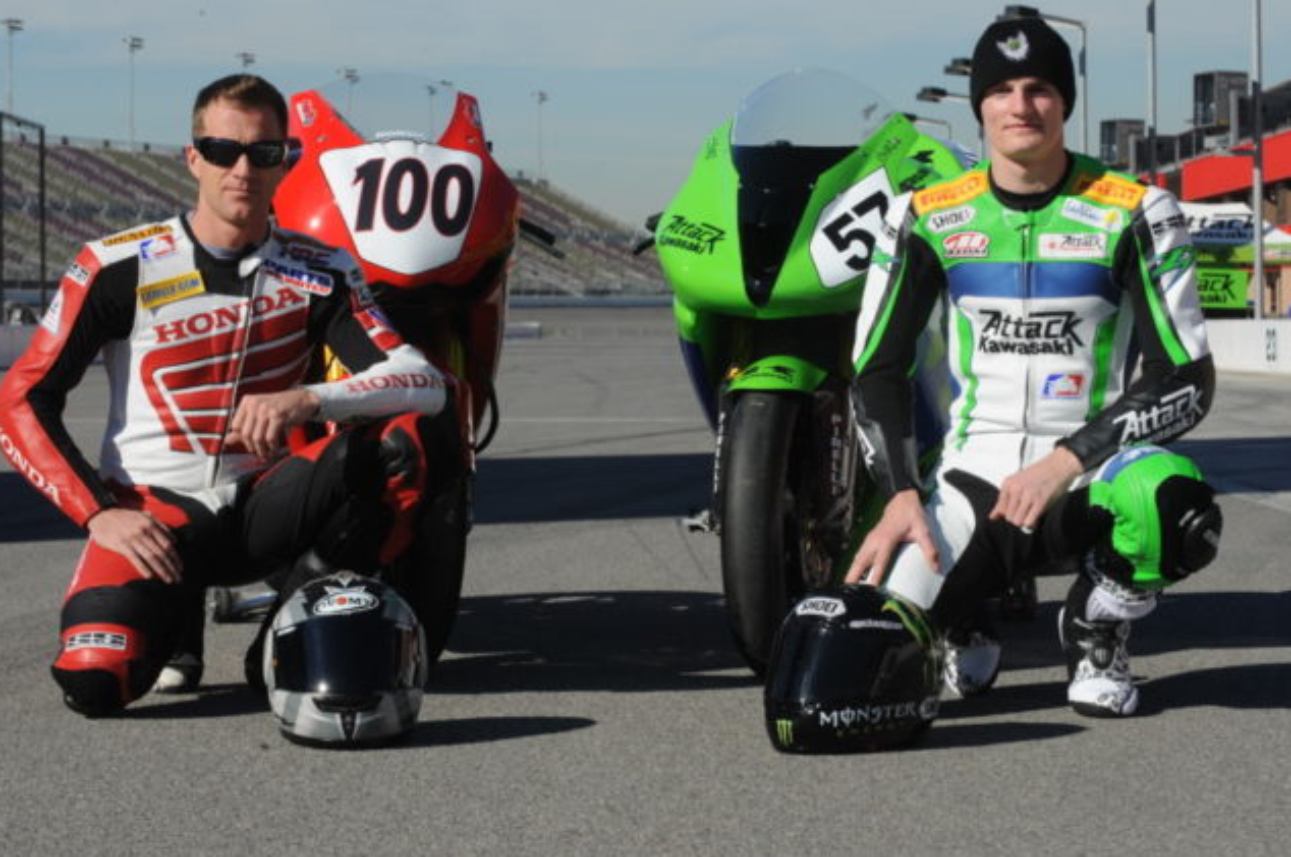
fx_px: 3546
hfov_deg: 20.6
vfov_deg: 13.8
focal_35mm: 99
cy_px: 378
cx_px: 650
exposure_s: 1/250
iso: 200
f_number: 14
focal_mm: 86
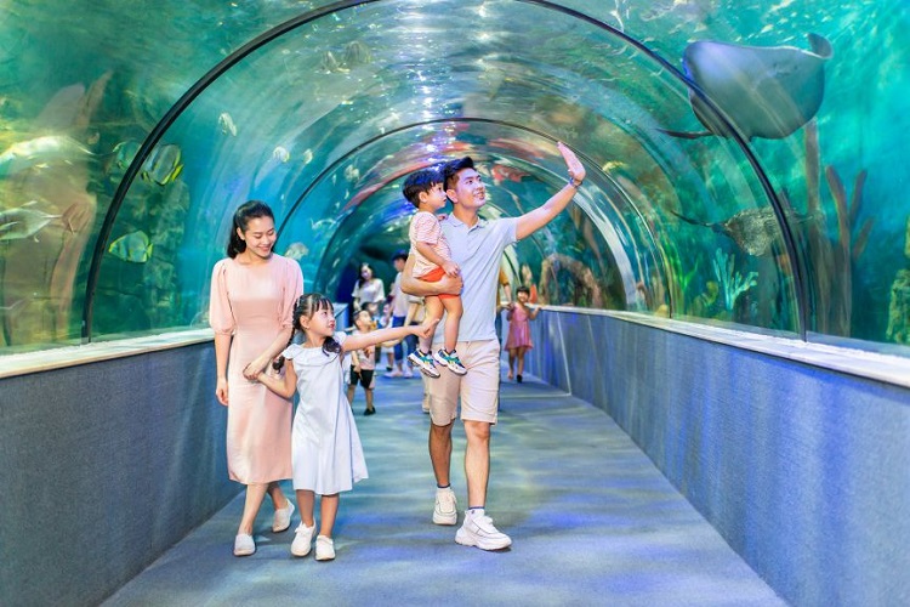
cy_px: 304
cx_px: 455
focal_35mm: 35
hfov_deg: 54.4
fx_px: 885
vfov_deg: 37.9
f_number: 1.8
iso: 1000
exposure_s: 1/160
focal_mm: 35
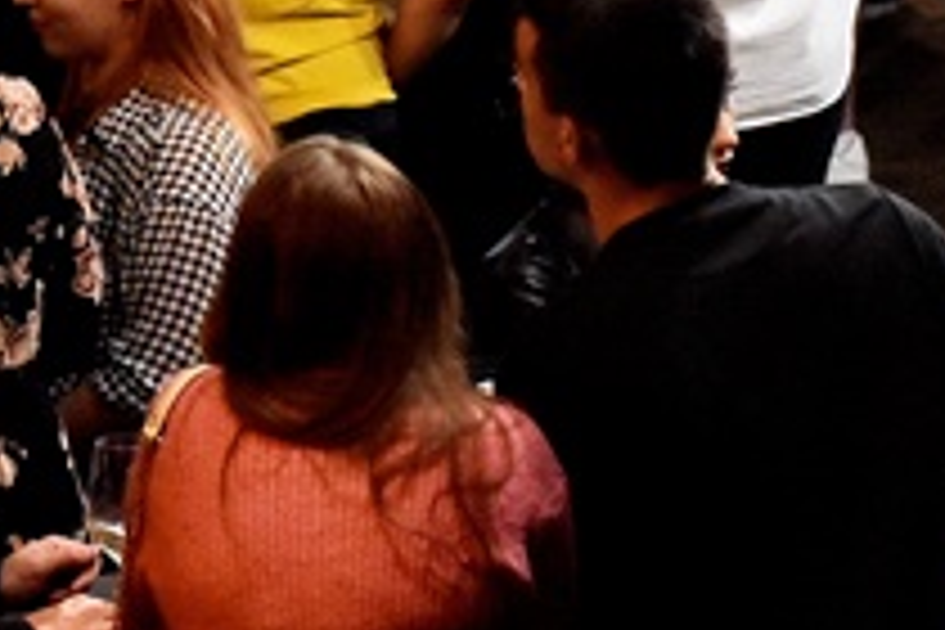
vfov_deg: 2.6
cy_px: -18
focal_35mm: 537
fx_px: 14095
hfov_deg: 3.8
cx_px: 1516
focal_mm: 110
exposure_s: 1/50
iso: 5000
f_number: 4.5
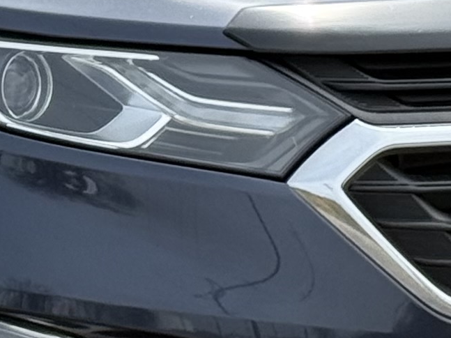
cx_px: -304
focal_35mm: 299
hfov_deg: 6.5
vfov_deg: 5.0
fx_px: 3895
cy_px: 77
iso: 64
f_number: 1.78
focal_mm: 6.76
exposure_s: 1/3378
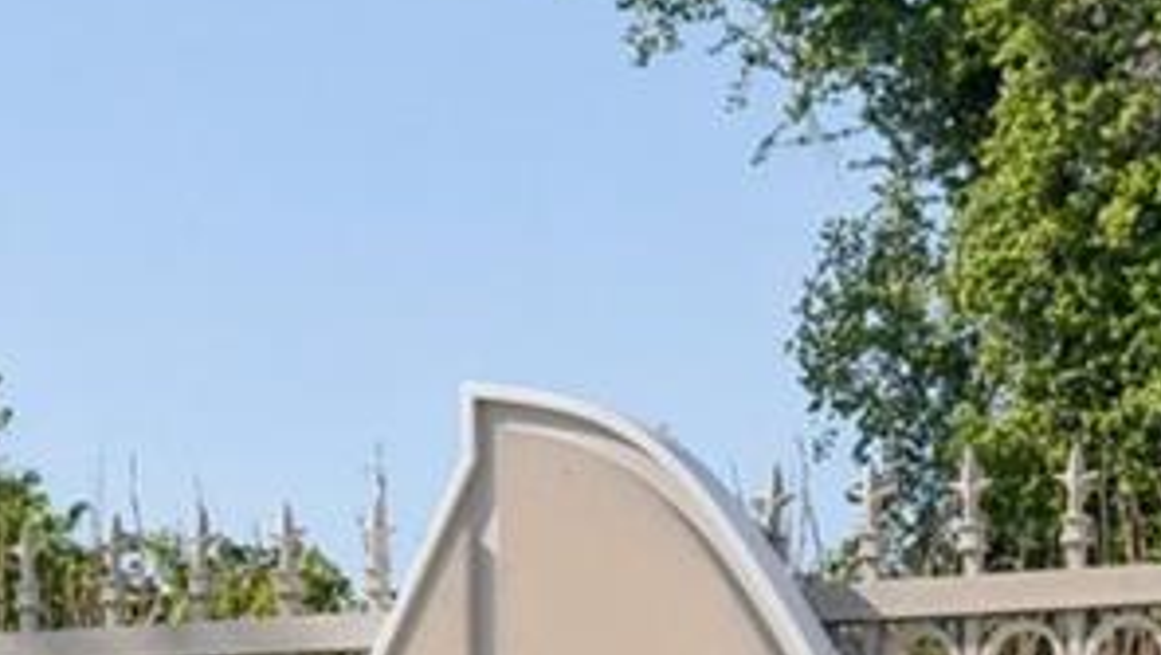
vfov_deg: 7.3
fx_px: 5052
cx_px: 741
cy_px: 1028
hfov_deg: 13.1
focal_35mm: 164
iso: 400
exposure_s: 1/1250
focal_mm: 29
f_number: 8
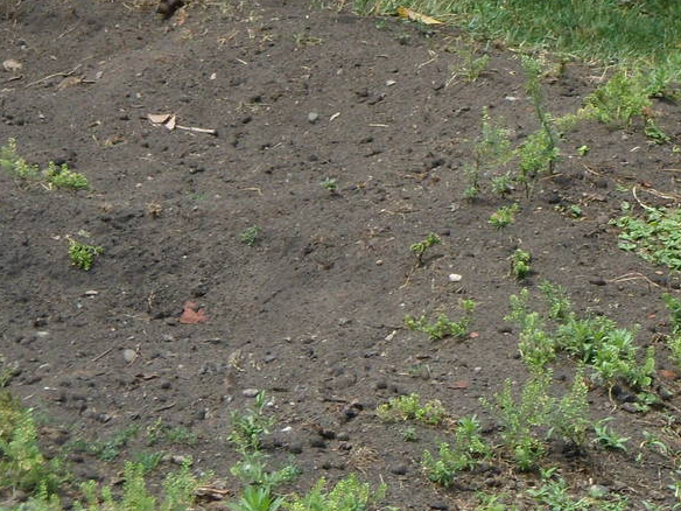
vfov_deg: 4.2
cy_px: -43
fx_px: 7004
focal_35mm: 356
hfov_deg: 5.5
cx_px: 833
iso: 80
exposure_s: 1/250
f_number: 5.4
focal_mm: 22.5
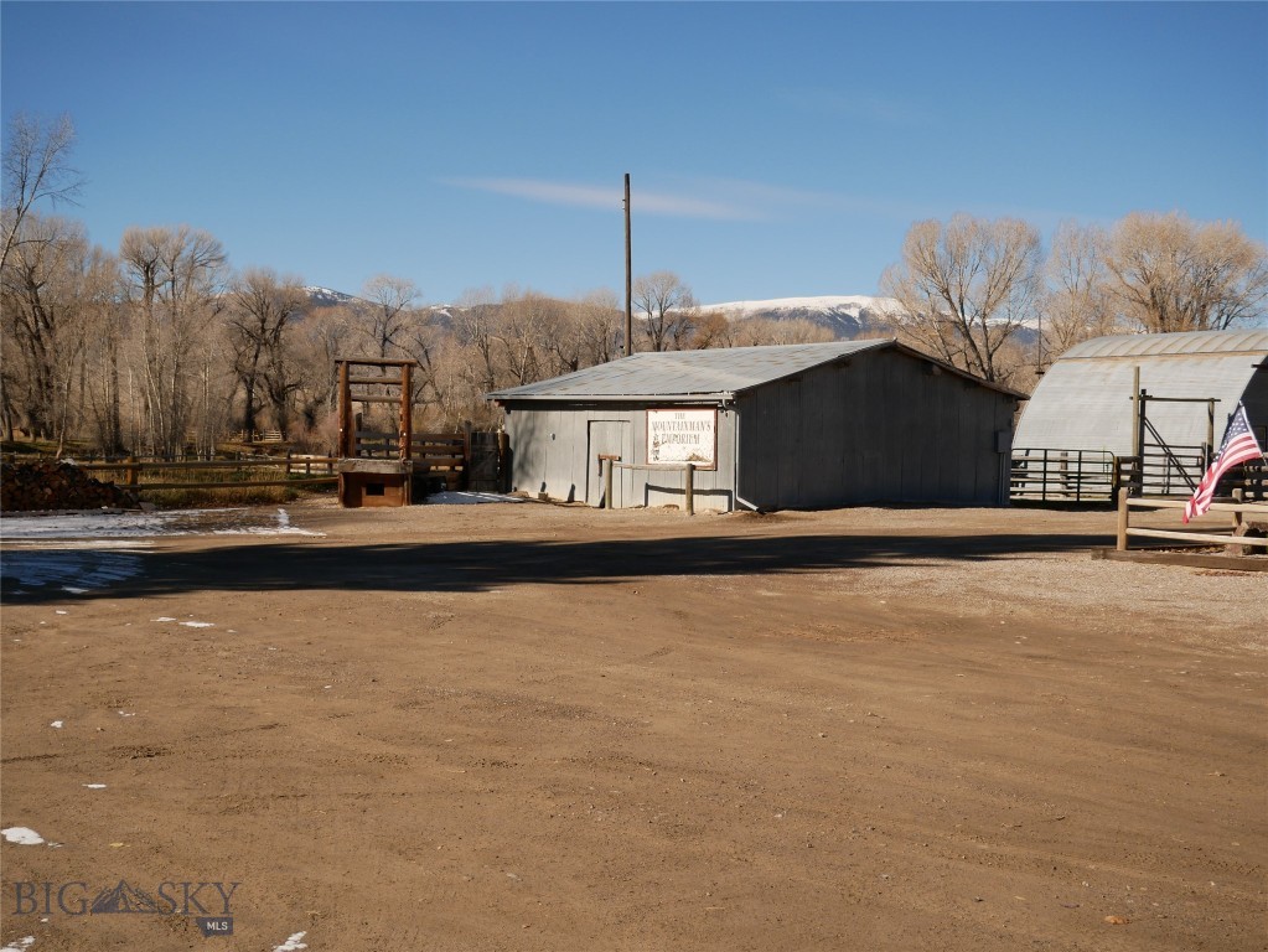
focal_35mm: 44
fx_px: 1612
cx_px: 634
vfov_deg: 32.9
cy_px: 476
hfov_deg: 42.9
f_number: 5.6
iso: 200
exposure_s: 1/1300
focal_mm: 22
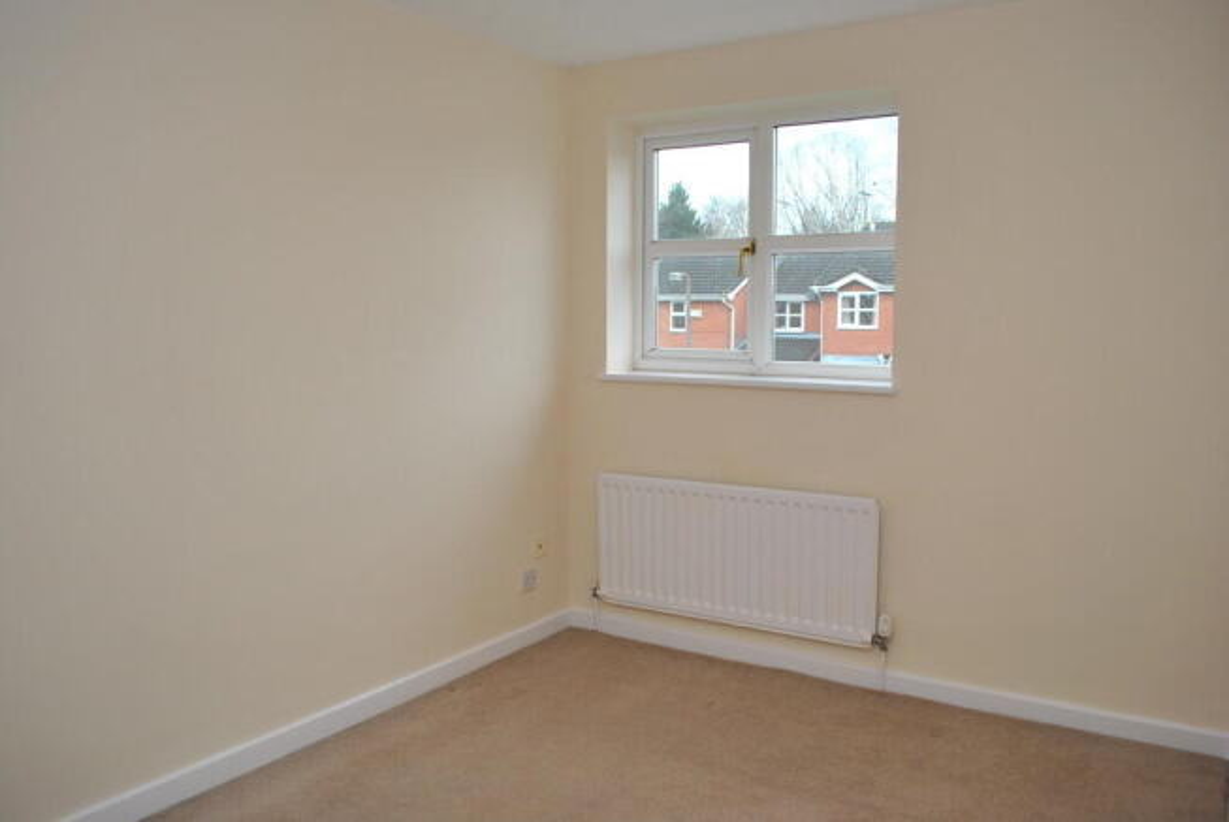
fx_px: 923
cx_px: 614
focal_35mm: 27
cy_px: 411
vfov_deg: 48.0
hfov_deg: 67.3
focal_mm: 18
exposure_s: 1/60
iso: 200
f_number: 4
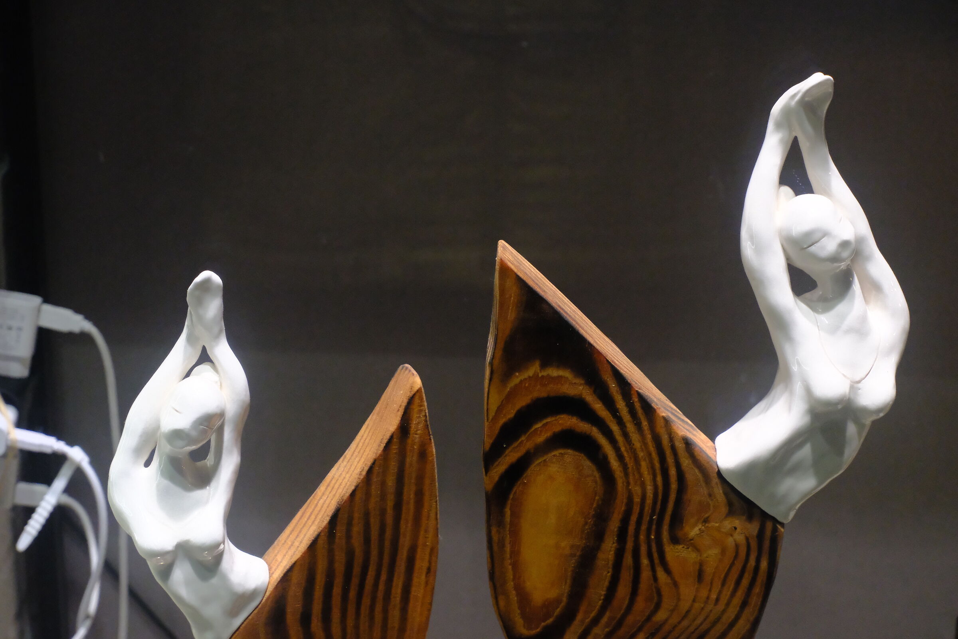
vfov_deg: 20.0
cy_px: 320
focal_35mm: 68
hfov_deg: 29.7
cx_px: 479
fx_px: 1809
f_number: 5.6
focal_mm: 45
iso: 6400
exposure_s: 1/52
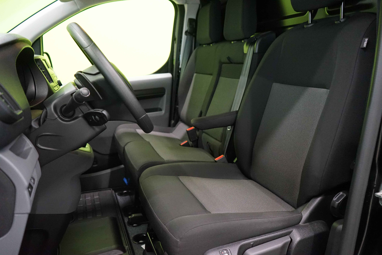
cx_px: 191
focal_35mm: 28
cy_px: 128
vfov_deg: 46.4
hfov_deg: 65.5
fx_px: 297
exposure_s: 1/125
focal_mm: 28
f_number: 3.5
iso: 6400
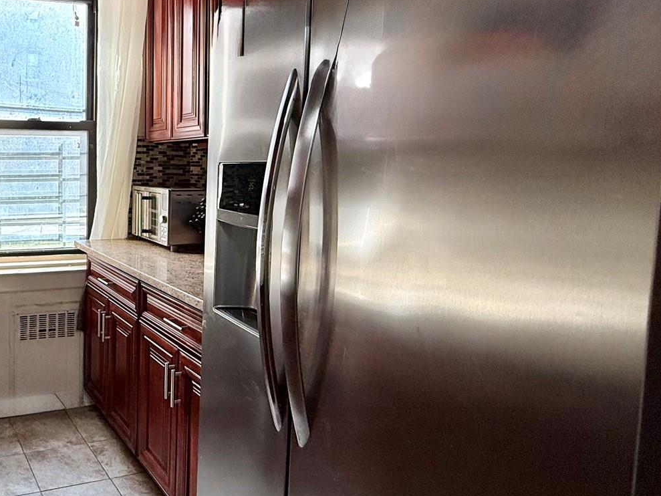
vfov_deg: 48.0
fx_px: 554
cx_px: 72
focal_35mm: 29
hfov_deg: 54.1
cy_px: 204
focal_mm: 2.22
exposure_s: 1/120
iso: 100
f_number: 2.2
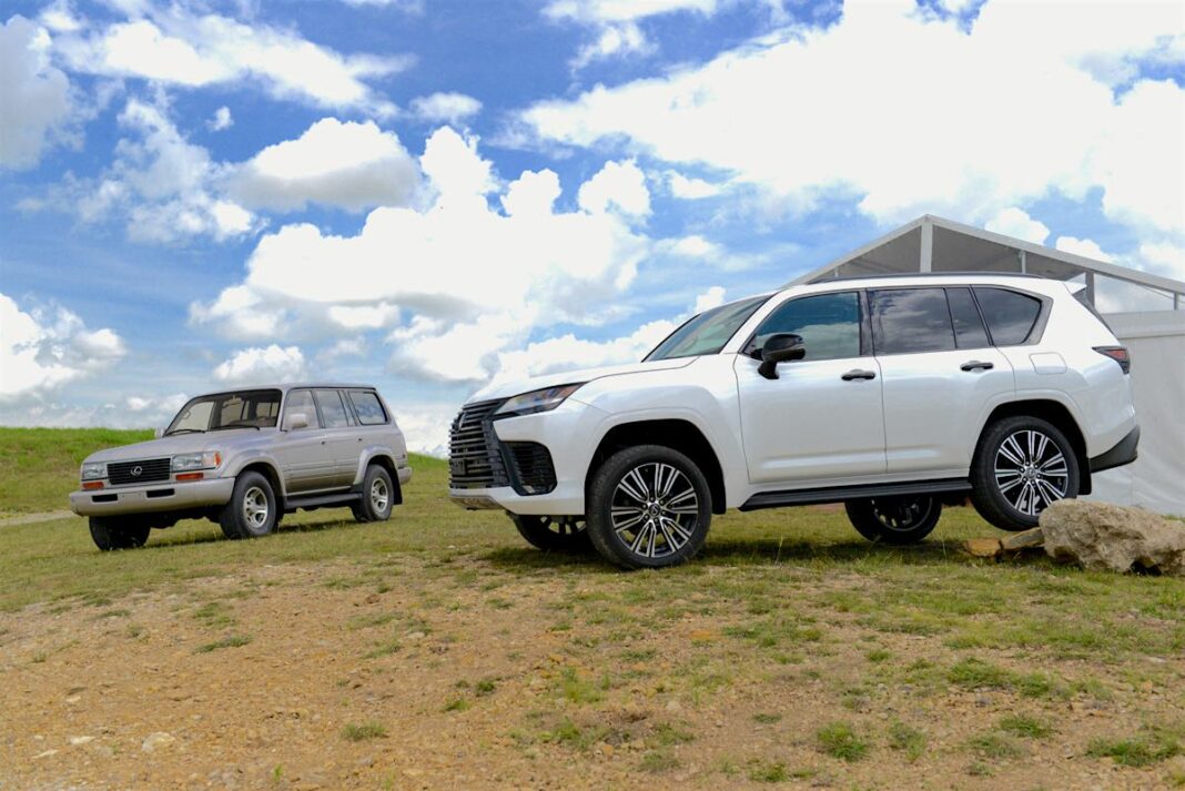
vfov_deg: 31.9
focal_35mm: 42
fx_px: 1383
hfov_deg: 46.4
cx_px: 592
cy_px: 396
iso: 800
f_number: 5.6
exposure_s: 1/1600
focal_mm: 42
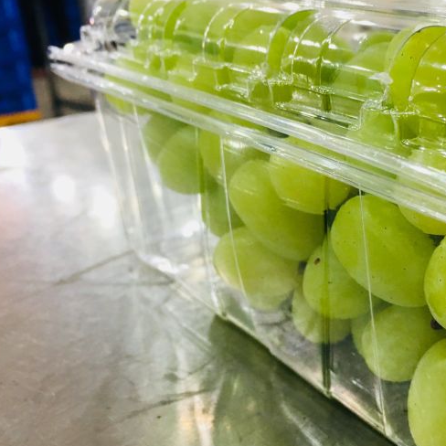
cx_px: 328
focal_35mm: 42
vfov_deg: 40.0
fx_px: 612
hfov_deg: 39.1
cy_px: 207
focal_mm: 4.15
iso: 125
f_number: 2.2
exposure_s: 1/33
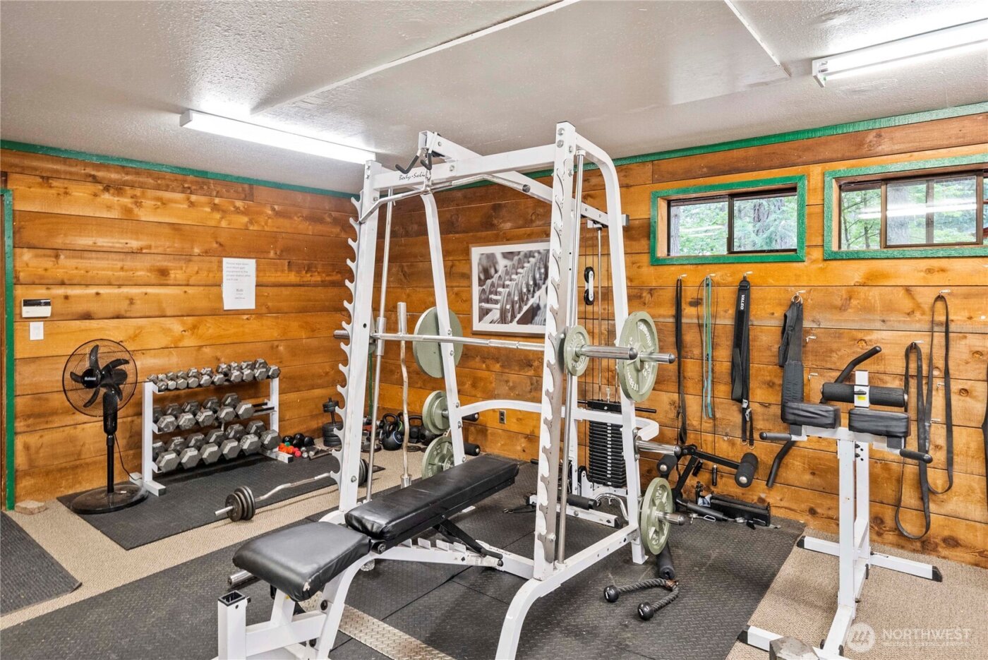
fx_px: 522
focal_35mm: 19
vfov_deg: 64.6
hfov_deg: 86.9
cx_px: 494
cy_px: 330
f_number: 7.1
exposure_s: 1/10
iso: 1000
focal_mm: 19
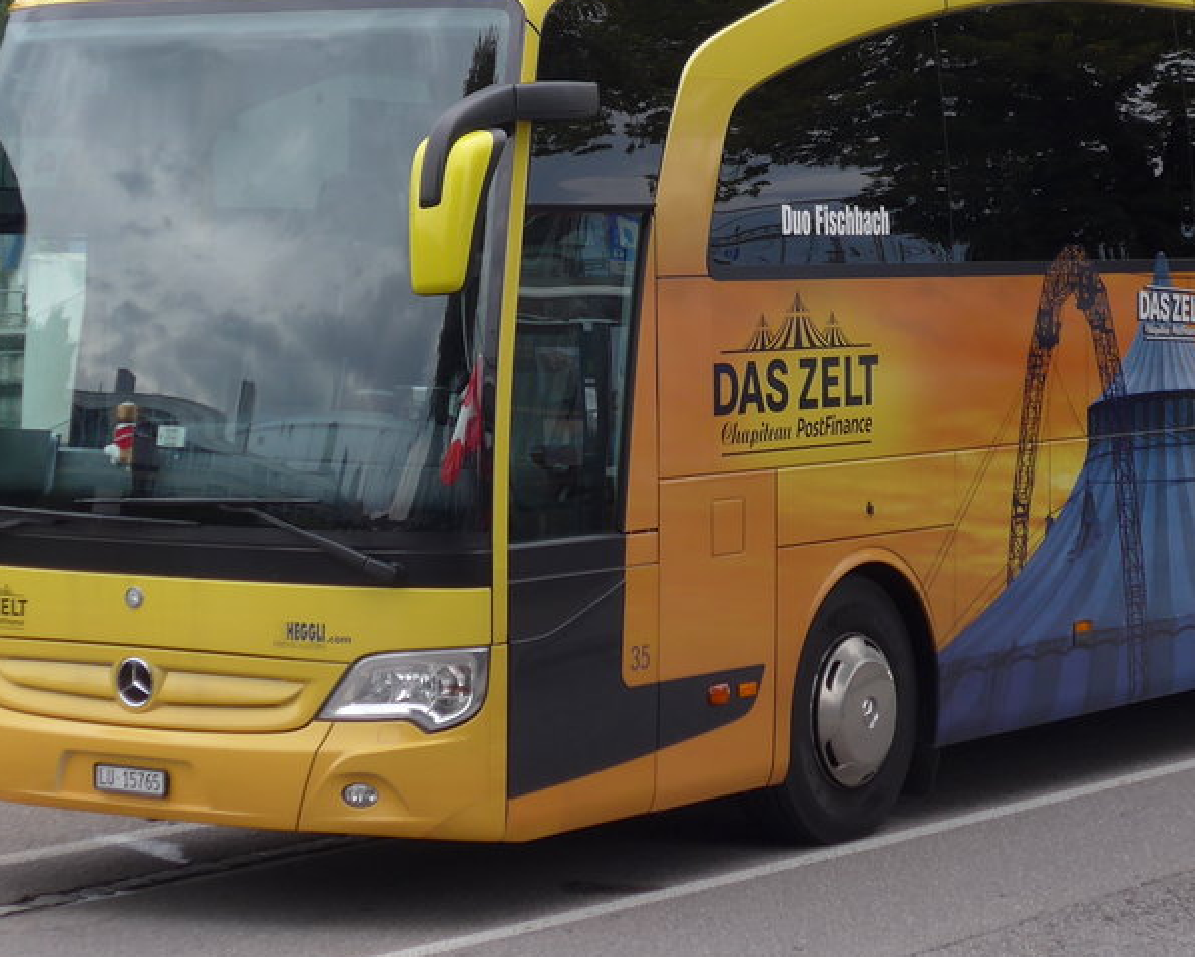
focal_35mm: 116
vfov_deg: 13.2
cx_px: 682
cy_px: 233
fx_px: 4103
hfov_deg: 16.6
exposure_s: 1/80
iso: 80
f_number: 3.5
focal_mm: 12
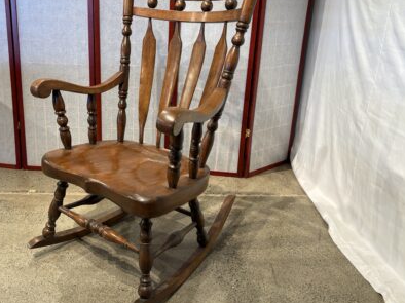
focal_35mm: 33
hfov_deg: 54.7
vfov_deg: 42.8
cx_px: 150
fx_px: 386
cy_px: 132
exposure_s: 1/120
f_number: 1.6
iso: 80
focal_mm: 5.96
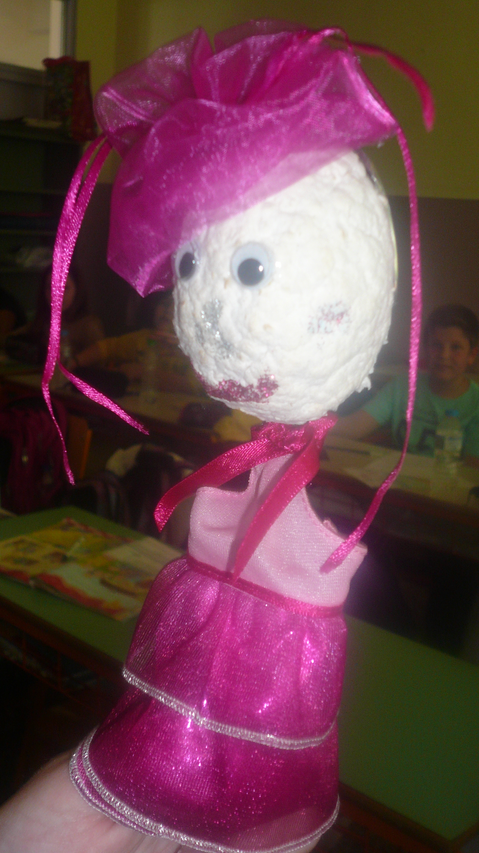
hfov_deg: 27.7
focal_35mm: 43
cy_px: 430
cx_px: 244
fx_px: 971
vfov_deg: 47.4
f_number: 3.2
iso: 100
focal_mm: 6.4
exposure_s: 1/30
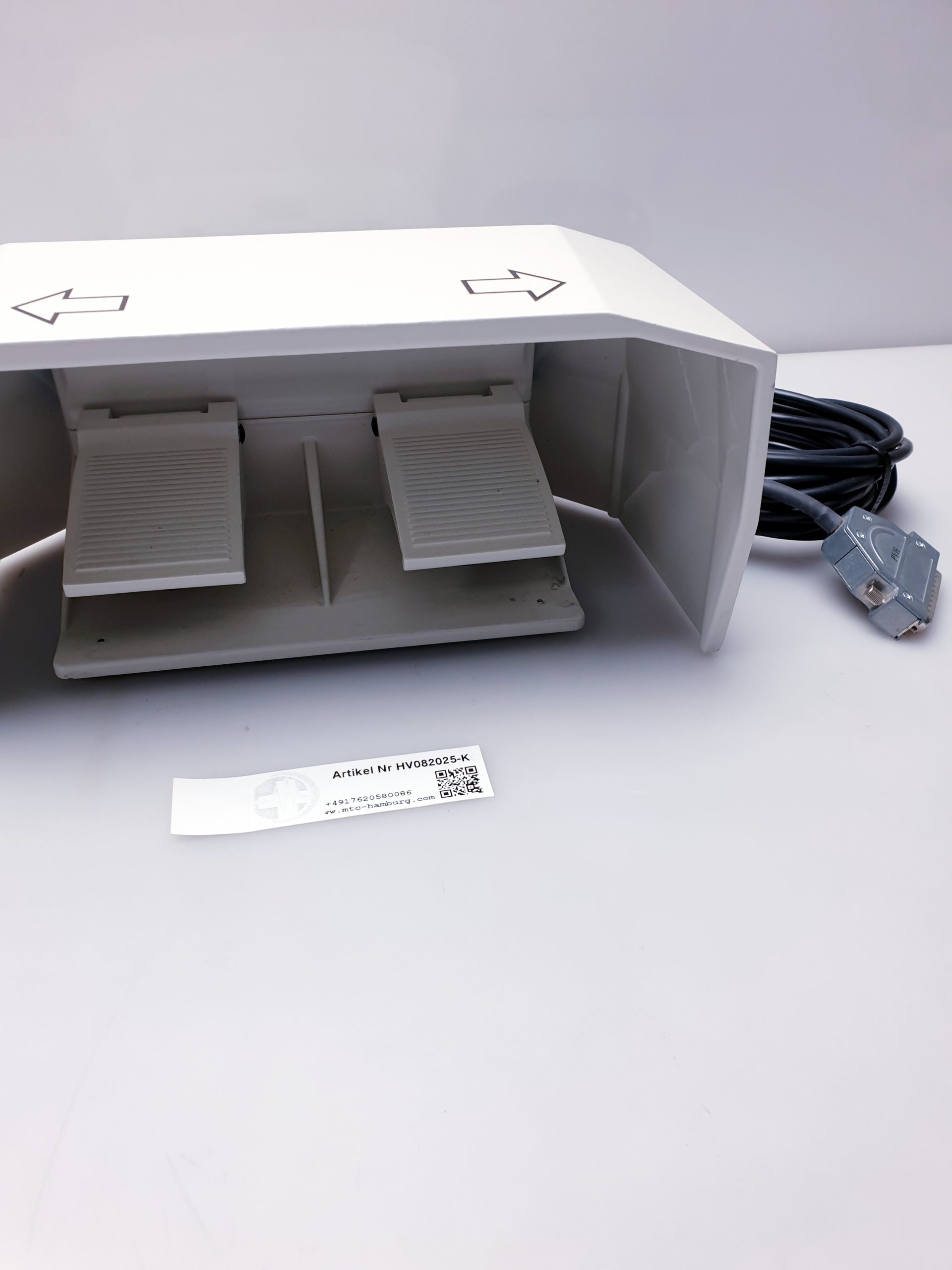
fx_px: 953
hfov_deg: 53.1
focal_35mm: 26
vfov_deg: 67.3
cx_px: 476
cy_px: 635
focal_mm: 4.3
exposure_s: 1/100
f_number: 2.4
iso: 64
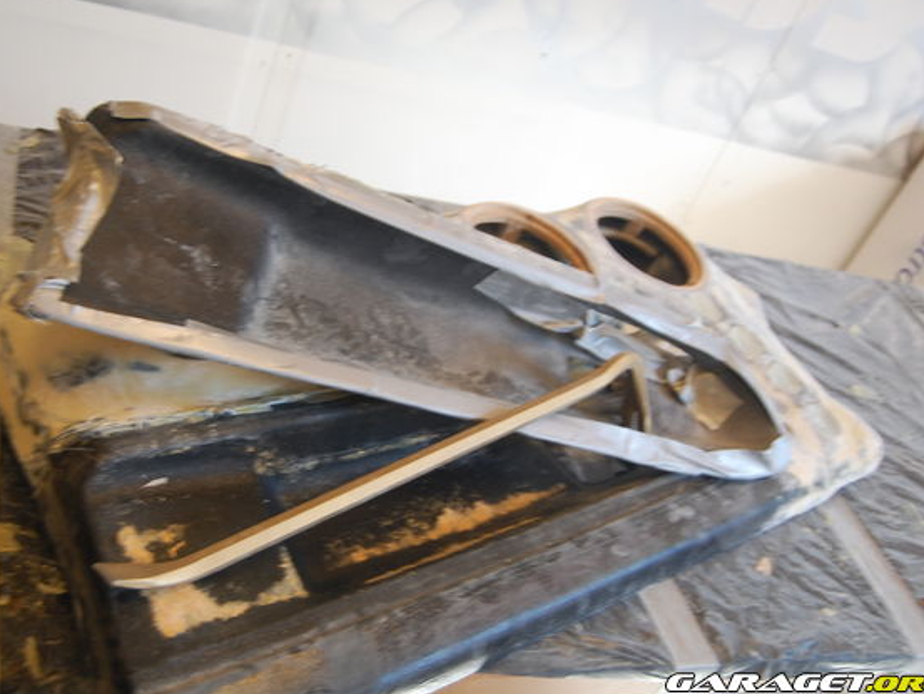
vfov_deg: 36.0
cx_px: 418
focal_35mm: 40
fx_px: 1068
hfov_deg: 46.7
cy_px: 344
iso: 450
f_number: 4
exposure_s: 1/30
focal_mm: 24
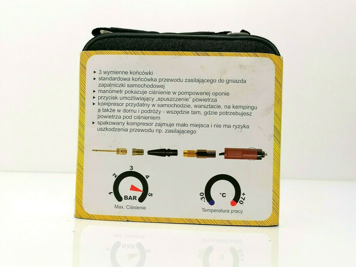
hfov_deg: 58.4
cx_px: 178
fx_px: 319
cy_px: 134
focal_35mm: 31
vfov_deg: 45.4
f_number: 1.8
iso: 100
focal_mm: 4.75
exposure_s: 1/50
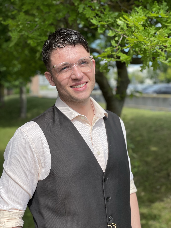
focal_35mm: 52
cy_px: 114
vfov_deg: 36.8
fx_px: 343
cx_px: 86
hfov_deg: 28.0
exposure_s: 1/1332
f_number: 2
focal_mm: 6
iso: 32
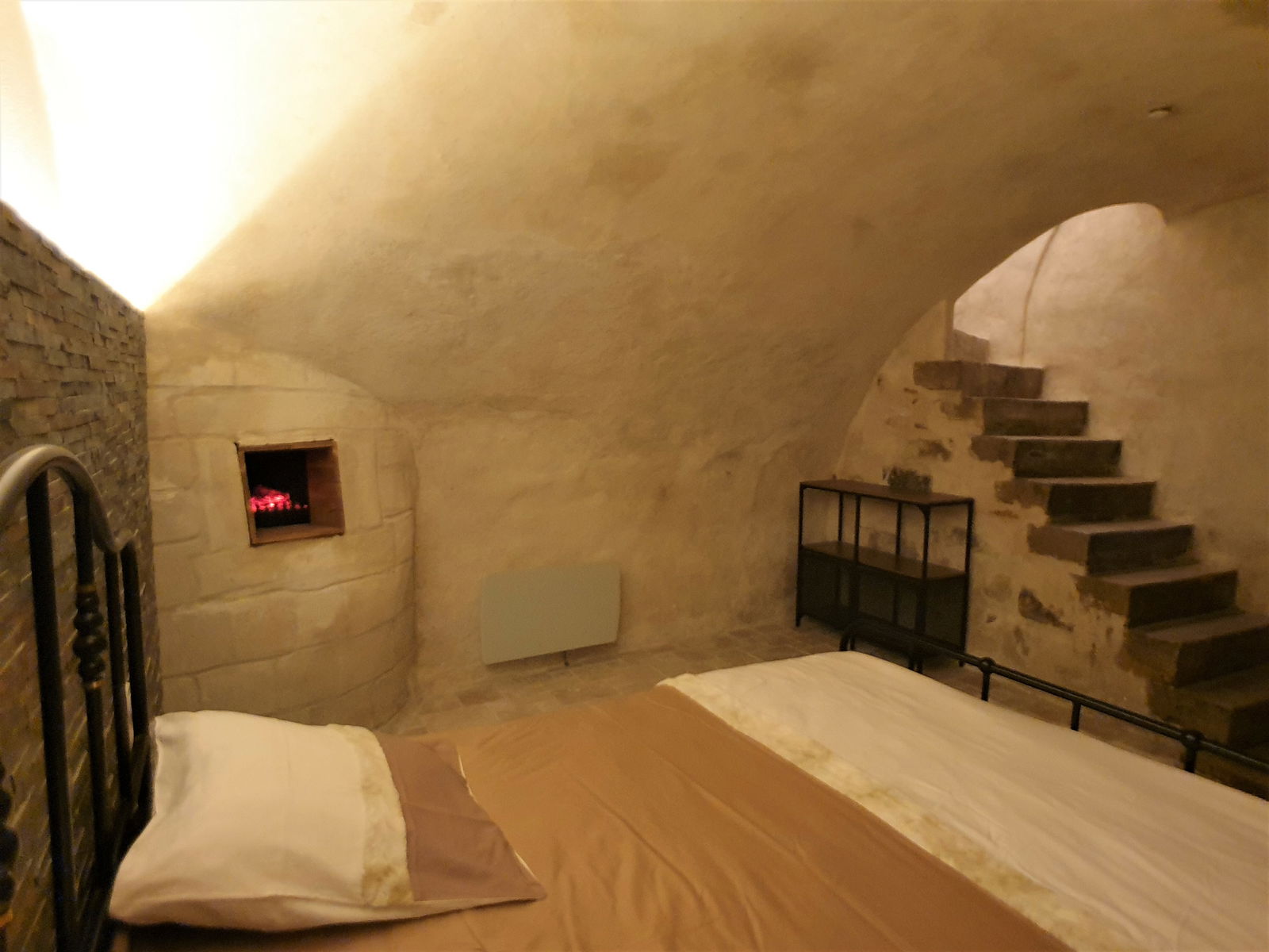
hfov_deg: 67.3
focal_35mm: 26
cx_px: 634
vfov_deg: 53.1
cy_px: 476
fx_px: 953
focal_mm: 4.3
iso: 250
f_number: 1.5
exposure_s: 1/33
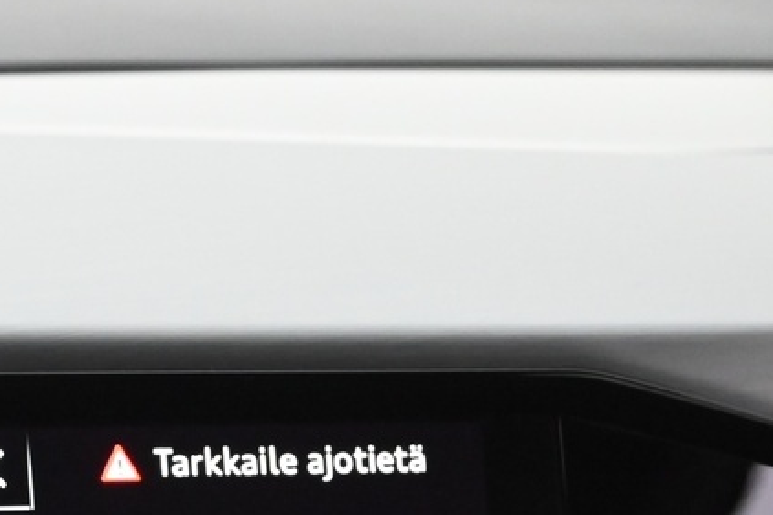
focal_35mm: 119
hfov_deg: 15.8
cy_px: 863
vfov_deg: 10.9
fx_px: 2554
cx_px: -401
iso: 4000
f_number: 4.8
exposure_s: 1/60
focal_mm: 31
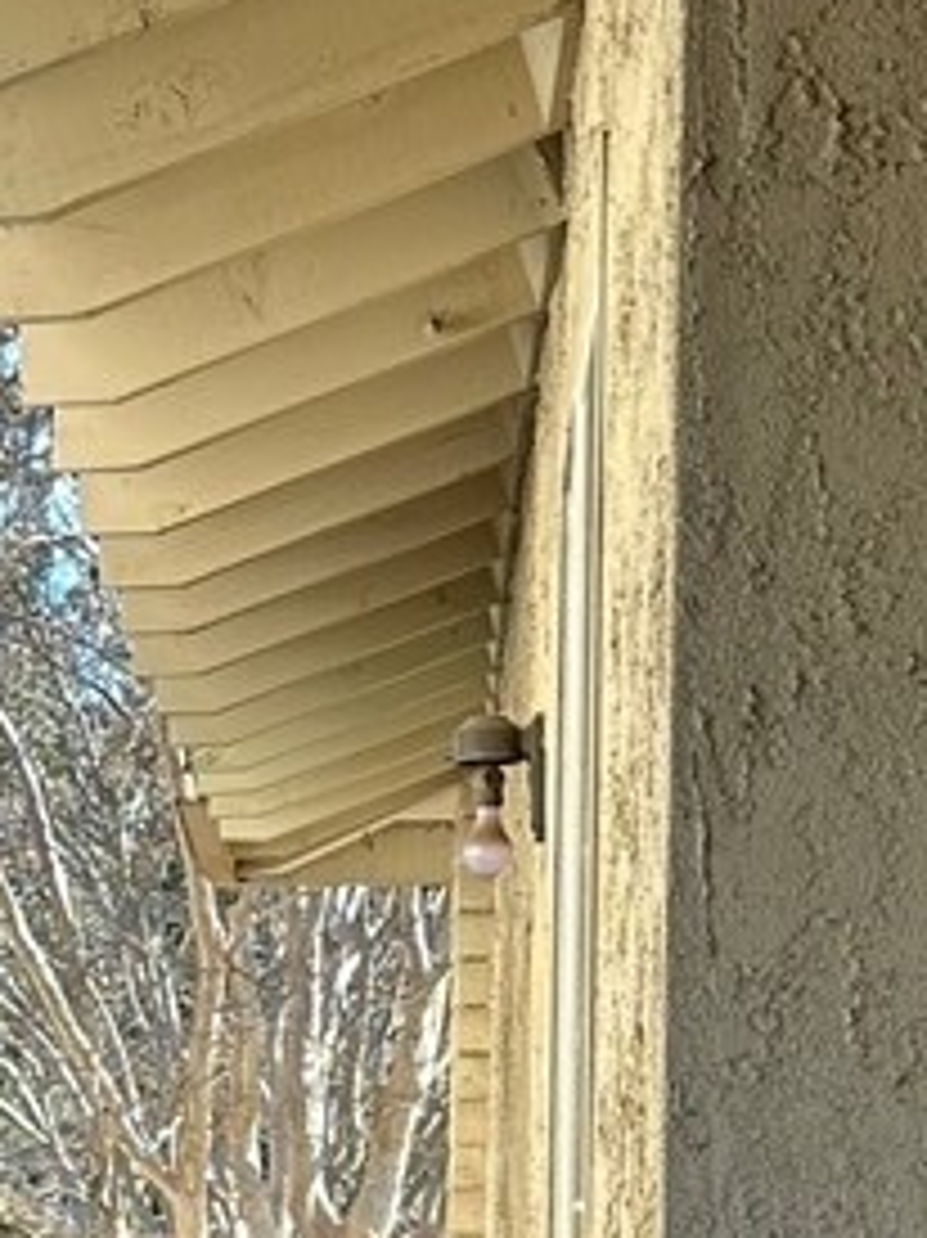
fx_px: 6396
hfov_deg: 8.2
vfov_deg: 10.6
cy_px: 1990
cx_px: -220
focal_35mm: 179
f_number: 1.78
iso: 50
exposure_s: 1/190
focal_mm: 6.86
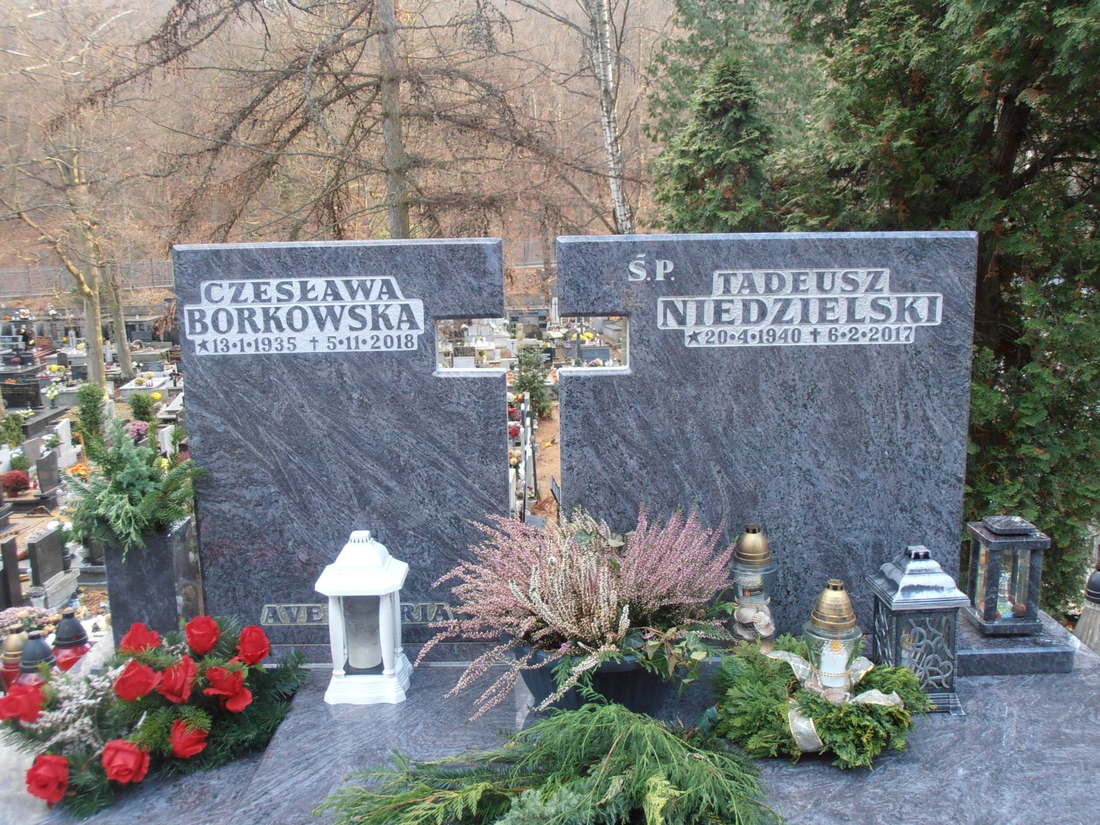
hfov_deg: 50.1
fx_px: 1176
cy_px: 412
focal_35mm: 37
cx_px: 550
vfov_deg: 38.7
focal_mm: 6.61
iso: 125
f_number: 3.9
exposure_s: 1/25
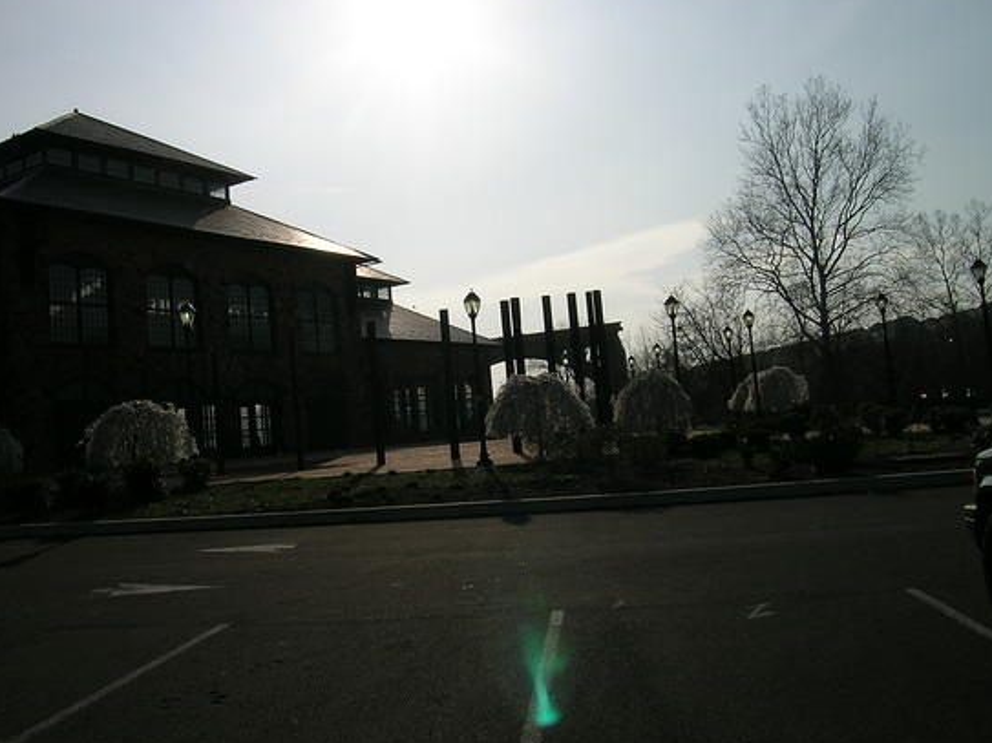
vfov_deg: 42.9
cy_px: 327
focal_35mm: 33
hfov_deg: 55.3
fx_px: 945
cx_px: 459
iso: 50
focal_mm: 5.8
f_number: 7.9
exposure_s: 1/844
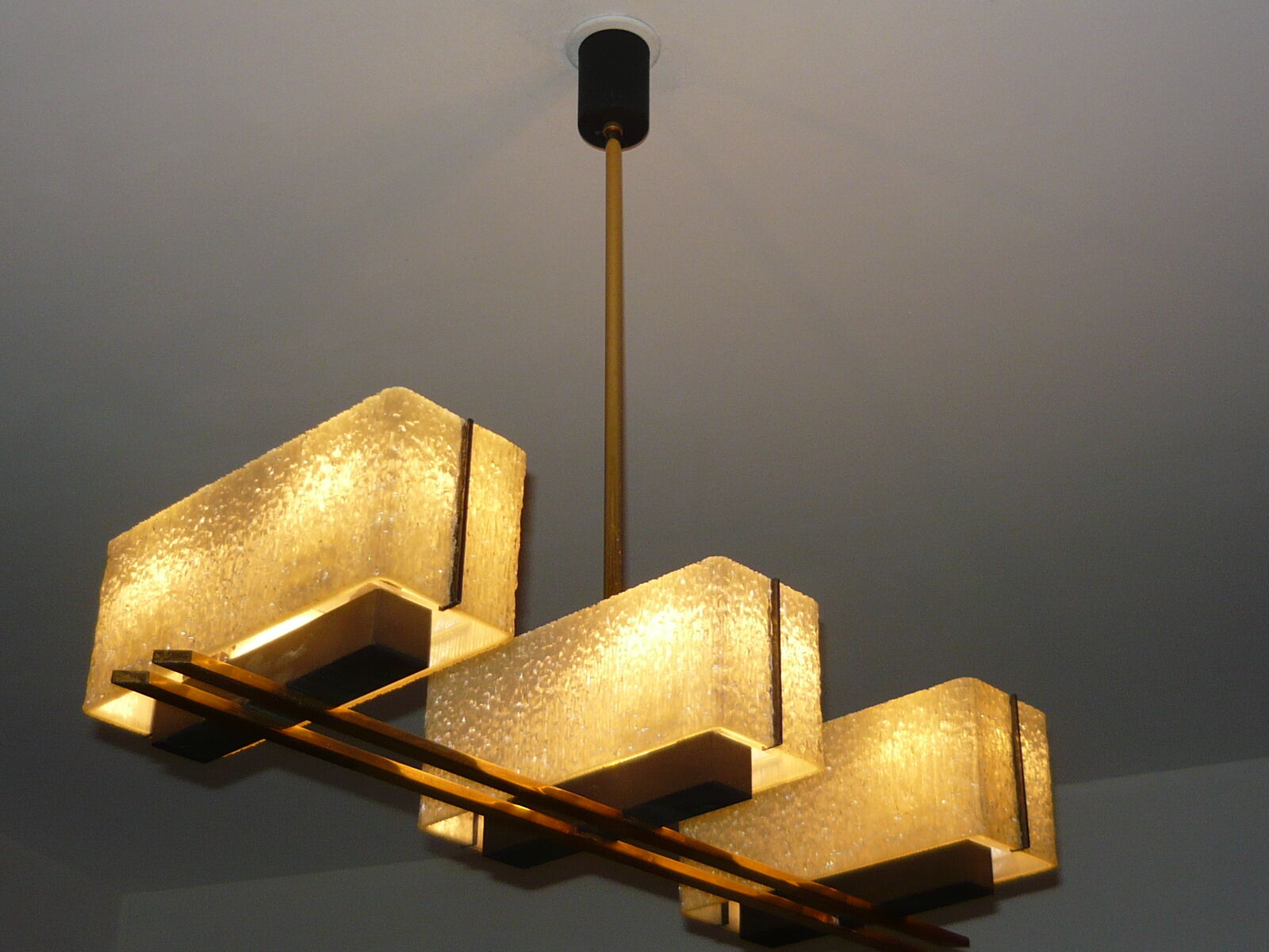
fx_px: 1906
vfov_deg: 28.0
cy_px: 476
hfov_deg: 36.8
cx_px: 634
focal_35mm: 52
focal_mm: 5.5
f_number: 2.8
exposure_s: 1/320
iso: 100
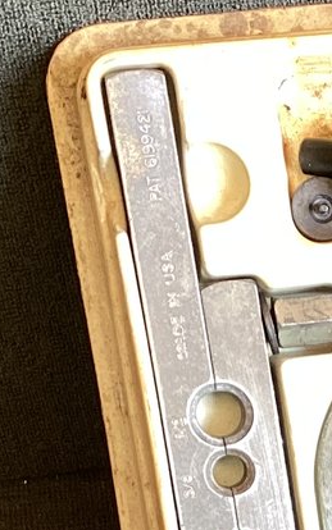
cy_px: 701
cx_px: 545
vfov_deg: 16.4
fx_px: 1736
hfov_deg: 10.4
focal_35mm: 120
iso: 80
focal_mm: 3.3
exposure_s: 1/50
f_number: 2.4
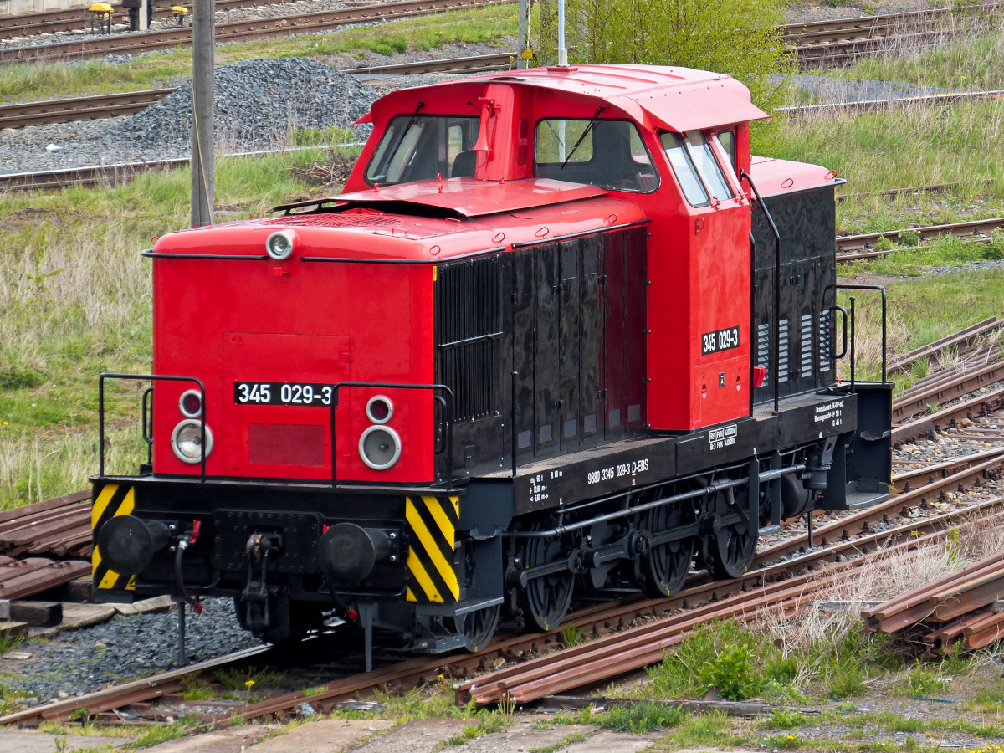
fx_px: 9020
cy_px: 376
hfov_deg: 6.4
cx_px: 502
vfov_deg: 4.8
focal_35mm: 311
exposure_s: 1/320
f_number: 4.1
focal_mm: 55.9
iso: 100
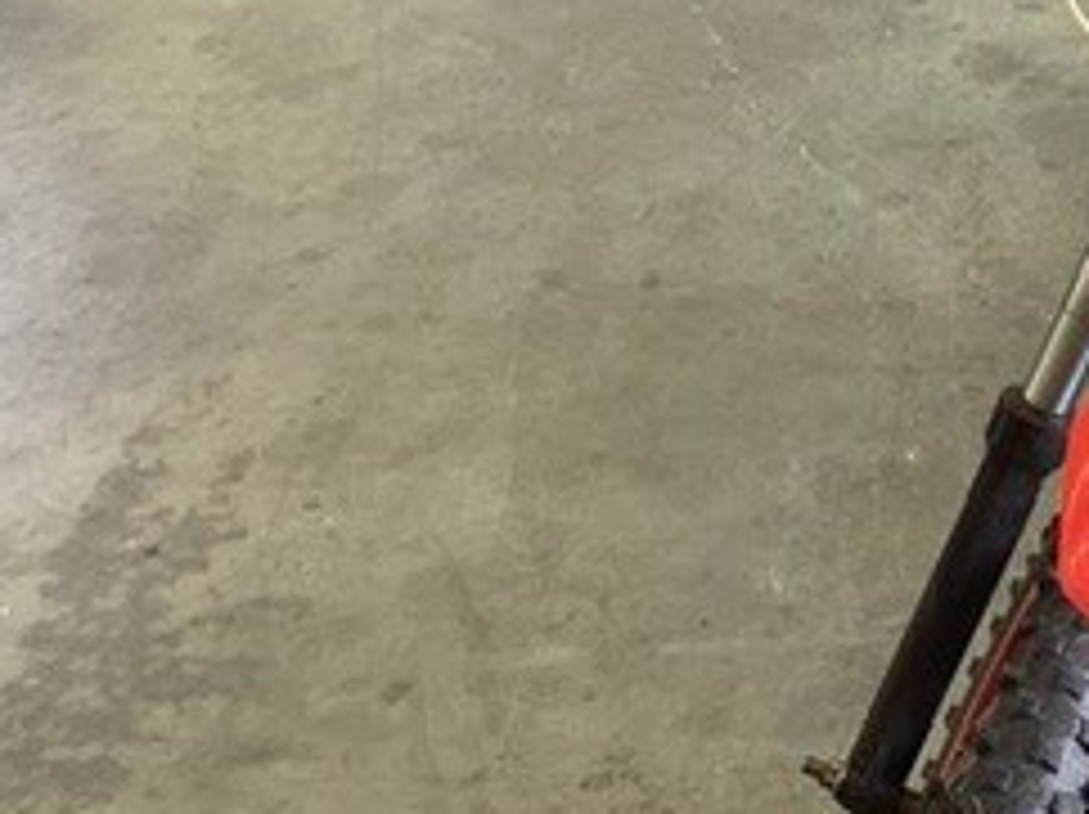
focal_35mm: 82
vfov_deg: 17.9
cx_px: 1354
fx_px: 2577
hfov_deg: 21.8
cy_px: 243
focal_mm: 3.3
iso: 50
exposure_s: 1/60
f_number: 2.4
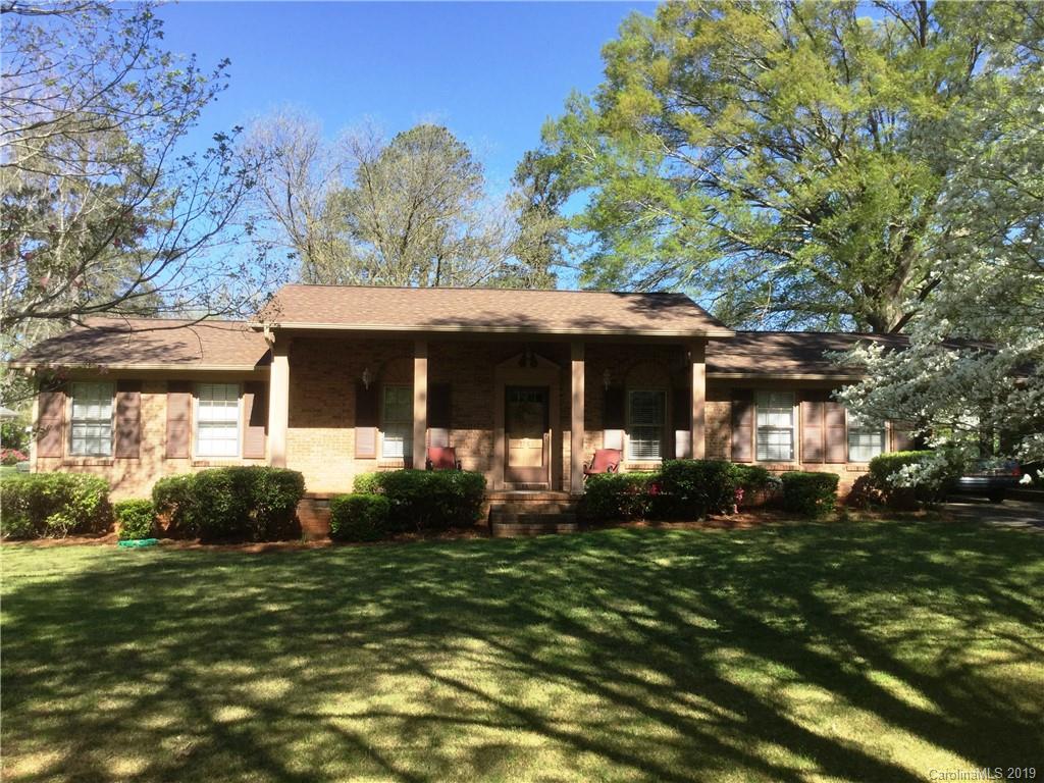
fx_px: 935
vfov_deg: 45.4
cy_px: 392
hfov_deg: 58.4
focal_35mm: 31
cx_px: 522
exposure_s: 1/637
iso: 25
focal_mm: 3.3
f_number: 2.4
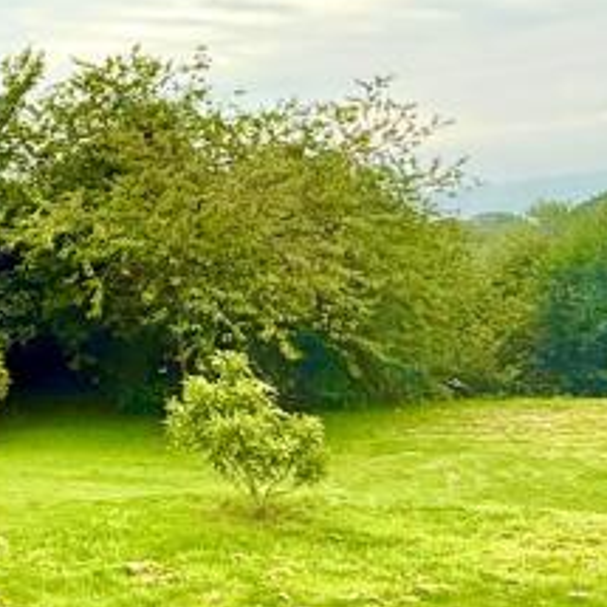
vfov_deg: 28.6
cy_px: 144
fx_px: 1170
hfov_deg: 26.5
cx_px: -82
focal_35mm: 59
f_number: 2.2
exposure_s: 1/686
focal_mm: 2.22
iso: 50
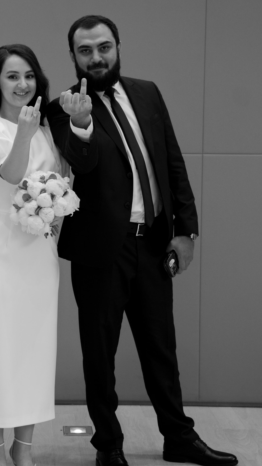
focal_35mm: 80
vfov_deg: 26.5
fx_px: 988
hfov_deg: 15.0
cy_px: 192
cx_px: 50
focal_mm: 55
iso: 800
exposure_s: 1/320
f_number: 2.8
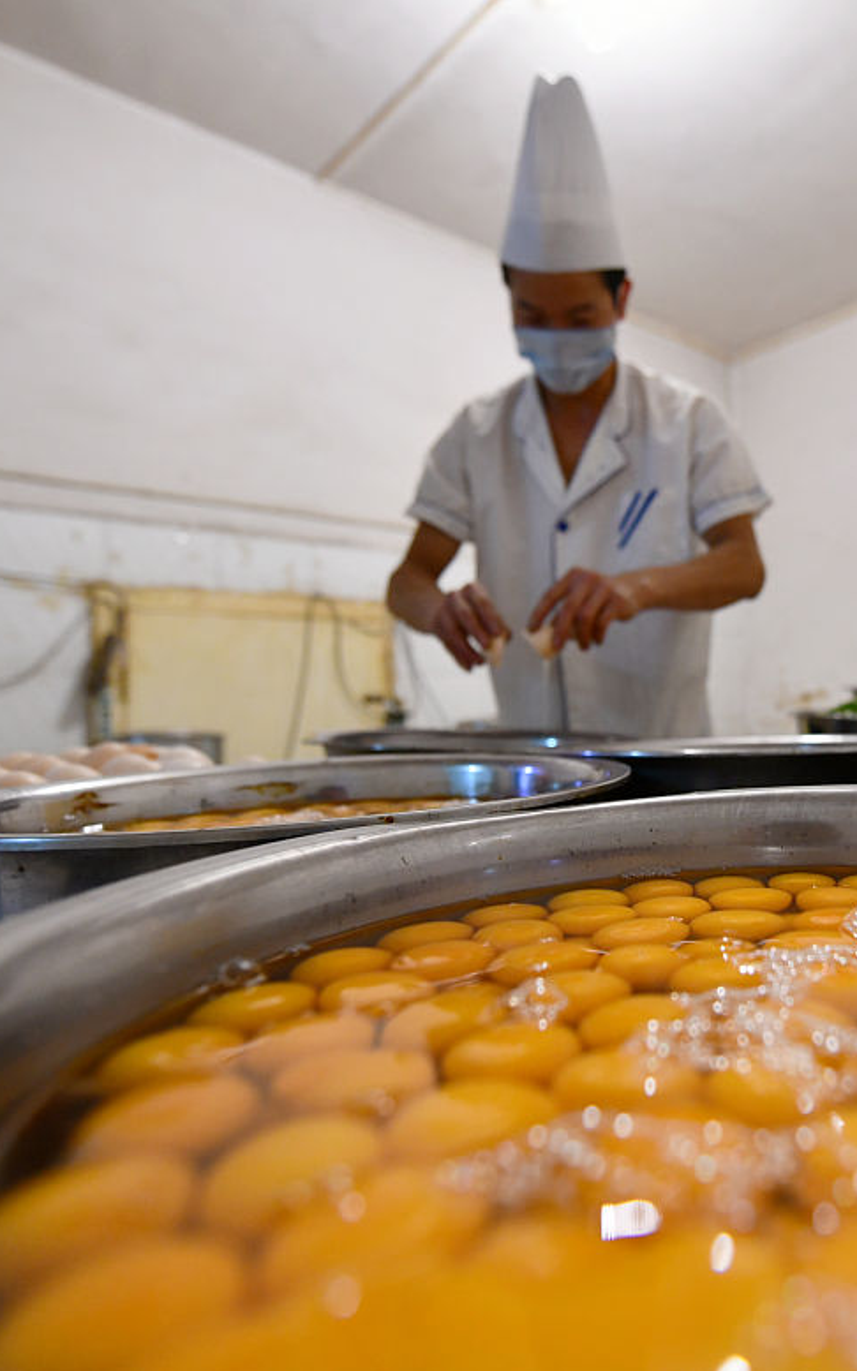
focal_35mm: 22
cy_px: 677
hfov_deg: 51.3
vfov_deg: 79.7
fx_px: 822
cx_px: 695
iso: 1250
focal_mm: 14
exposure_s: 1/50
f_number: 2.8
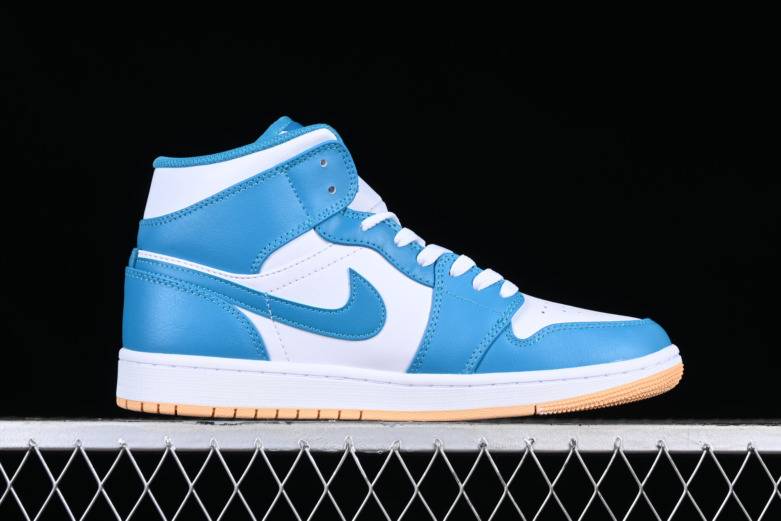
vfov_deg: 18.2
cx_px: 390
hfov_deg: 27.0
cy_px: 260
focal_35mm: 75
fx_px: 1627
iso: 160
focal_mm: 50
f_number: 8
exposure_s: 1/80
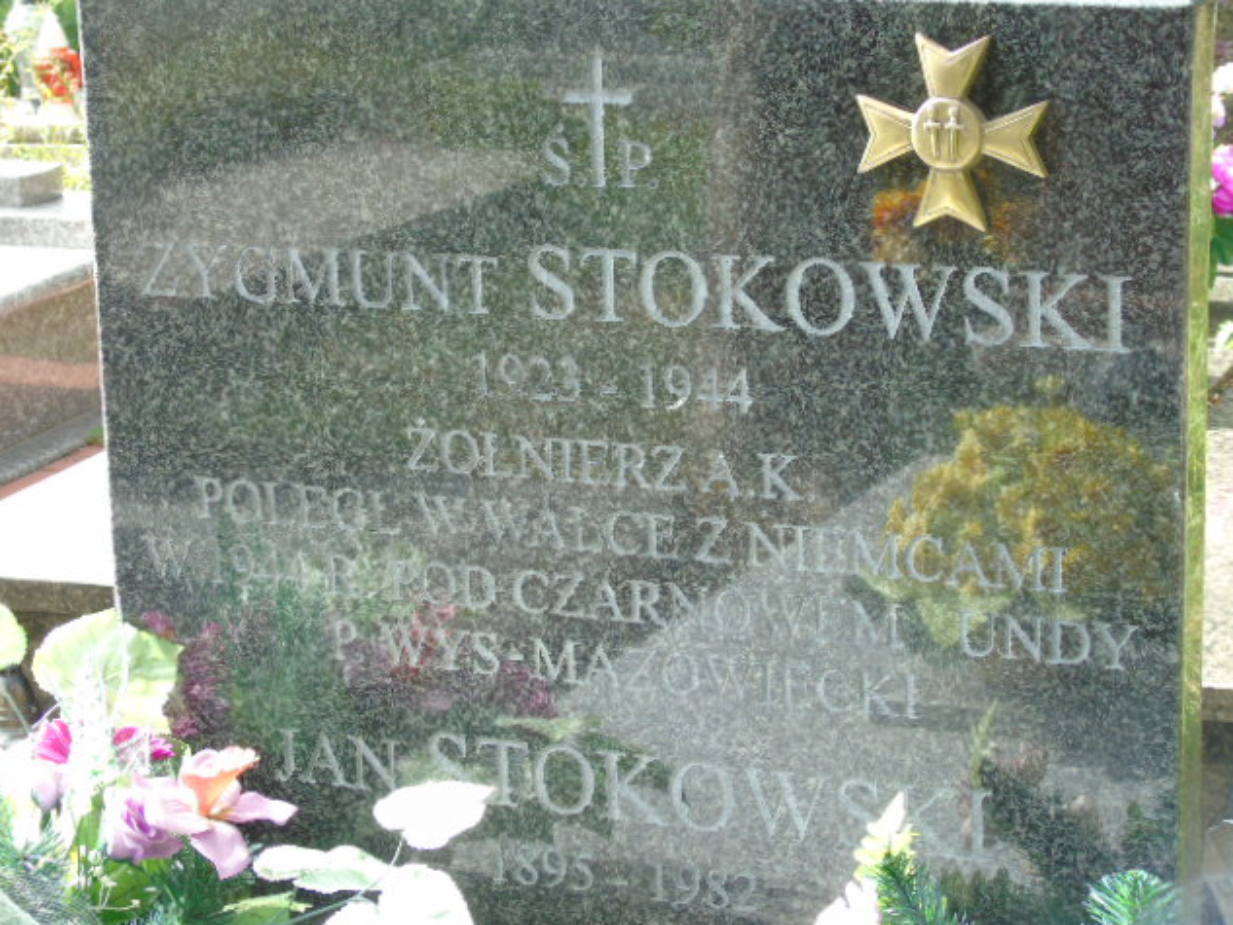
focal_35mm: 95
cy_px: 462
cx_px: 614
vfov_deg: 15.6
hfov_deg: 20.6
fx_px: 3384
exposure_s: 1/60
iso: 80
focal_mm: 17
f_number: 4.3
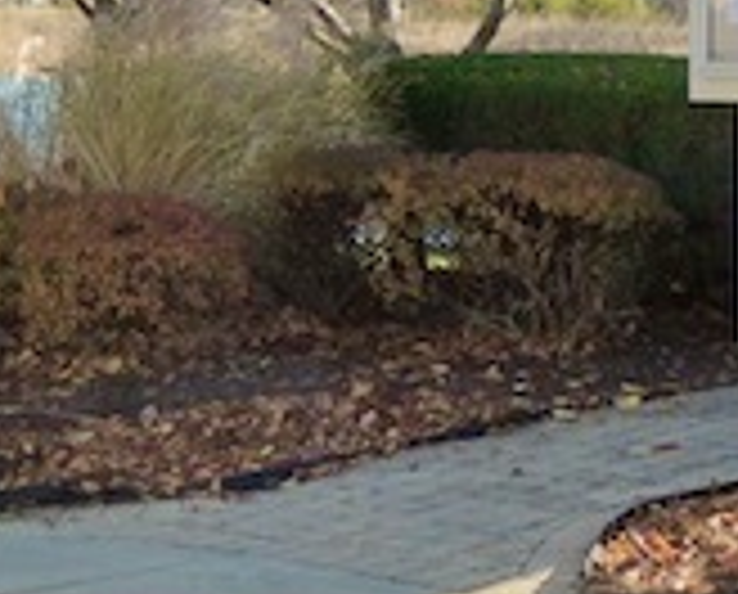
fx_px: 2912
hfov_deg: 13.2
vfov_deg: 11.5
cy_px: 9
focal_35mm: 133
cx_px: 1264
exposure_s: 1/500
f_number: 3.3
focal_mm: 6.2
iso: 100
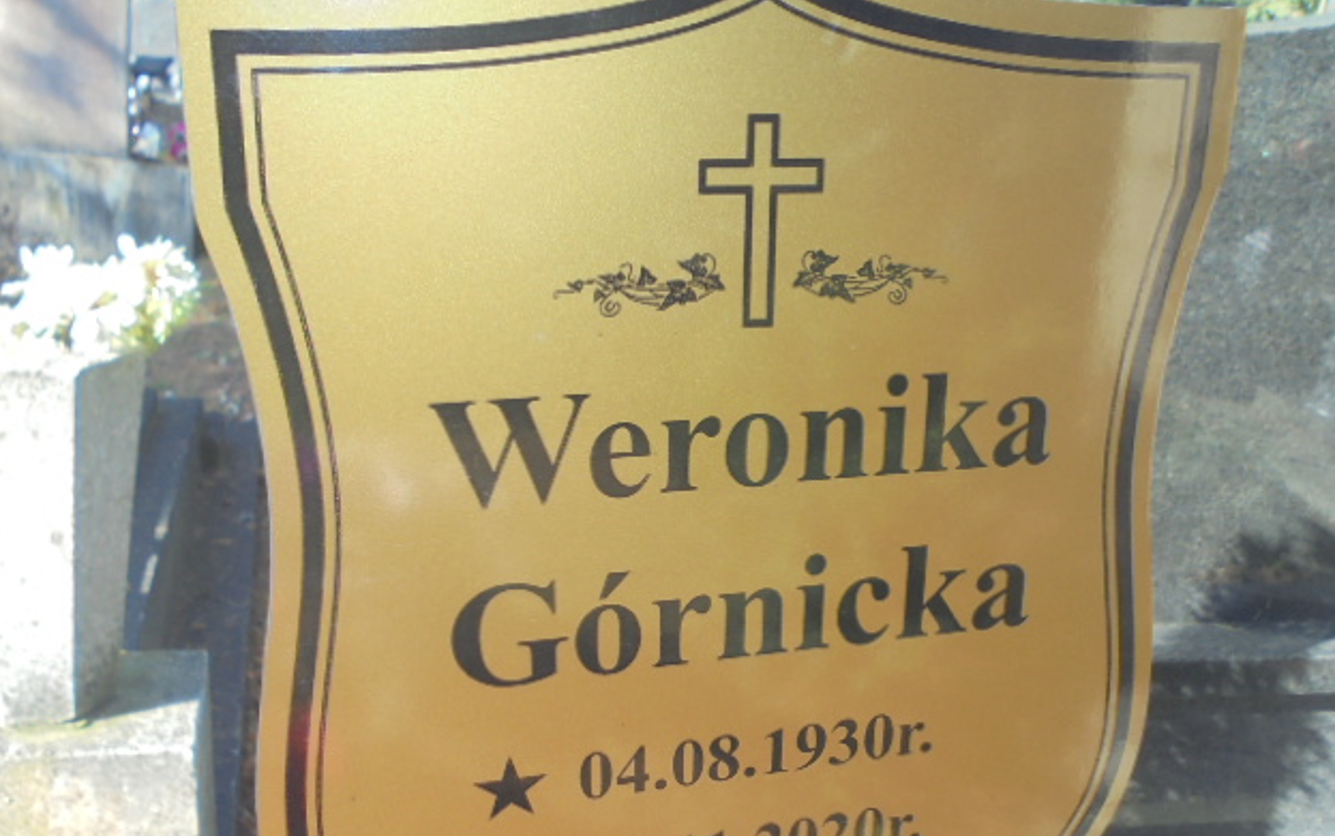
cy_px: 504
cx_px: 660
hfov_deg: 52.7
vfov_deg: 34.4
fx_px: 1347
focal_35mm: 37
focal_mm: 6.1
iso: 100
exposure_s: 1/80
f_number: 4
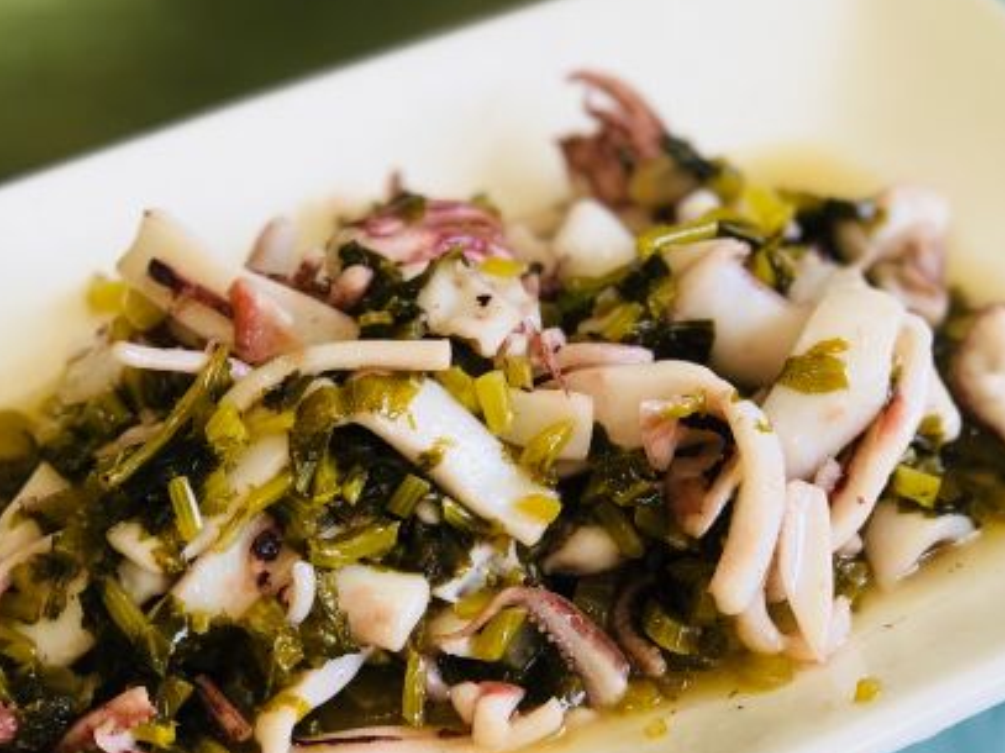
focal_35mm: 98
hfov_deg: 20.0
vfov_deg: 15.1
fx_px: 2844
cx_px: 417
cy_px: 451
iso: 40
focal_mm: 6.6
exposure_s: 1/60
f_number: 2.8
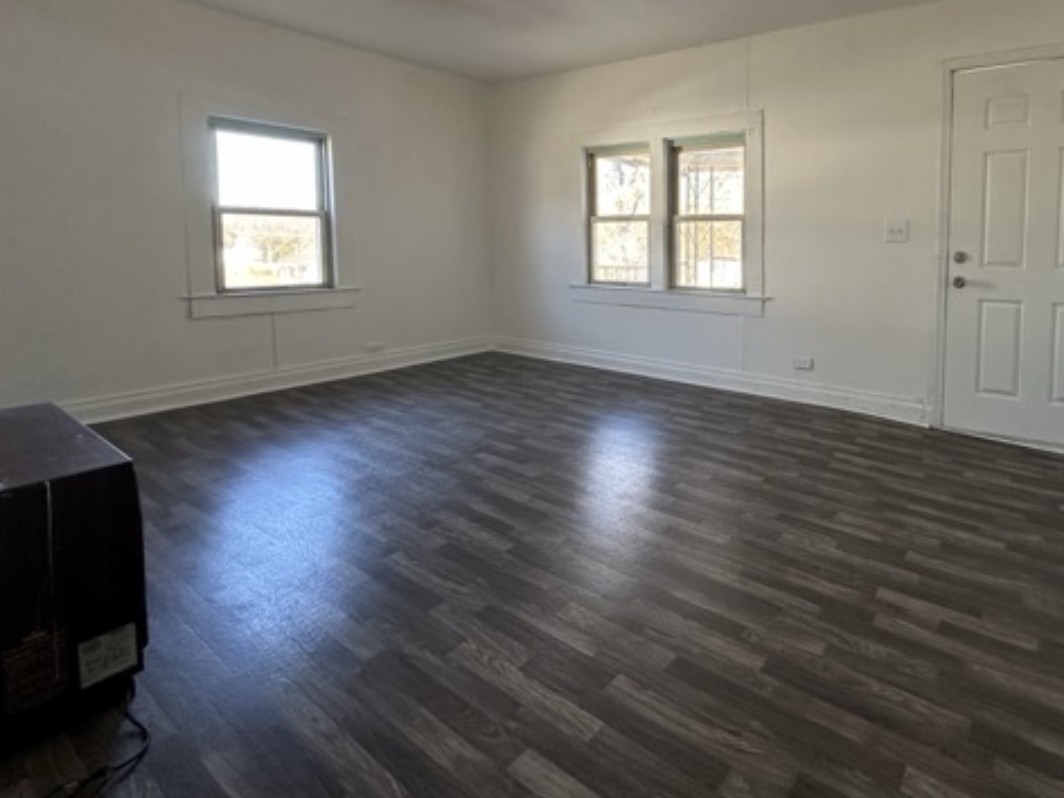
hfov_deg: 81.7
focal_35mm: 19
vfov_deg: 67.2
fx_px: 584
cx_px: 712
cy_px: 282
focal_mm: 2.22
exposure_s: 1/99
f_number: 2.2
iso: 200
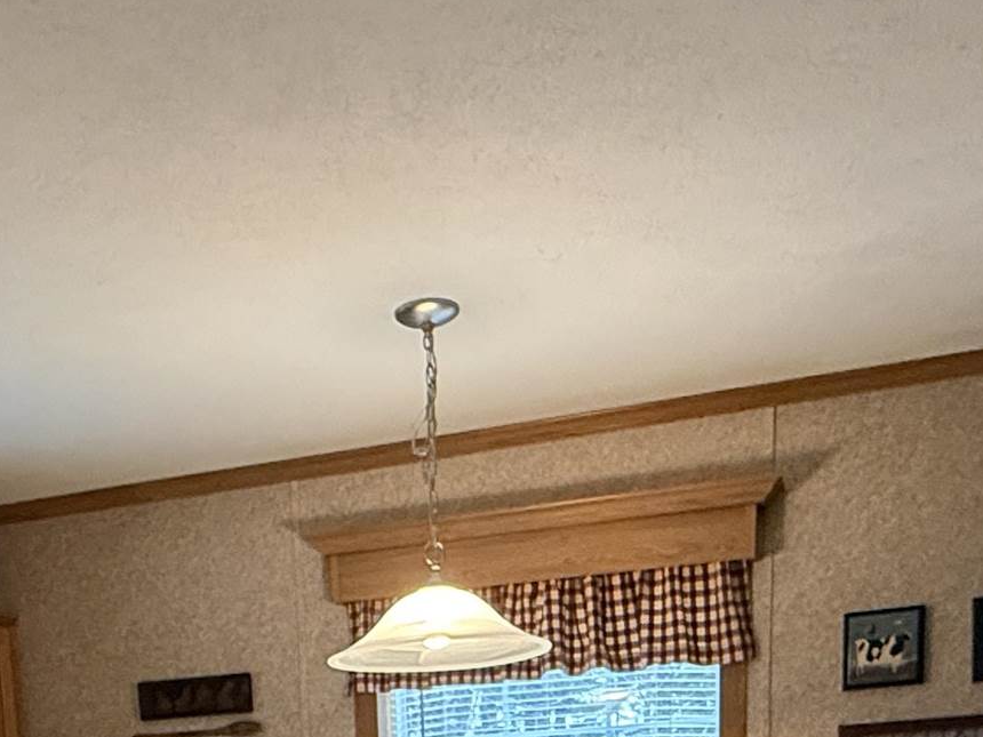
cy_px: 1120
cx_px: 322
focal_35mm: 50
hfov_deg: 37.7
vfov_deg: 23.2
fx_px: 1420
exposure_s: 1/60
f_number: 2.2
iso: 640
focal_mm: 2.22
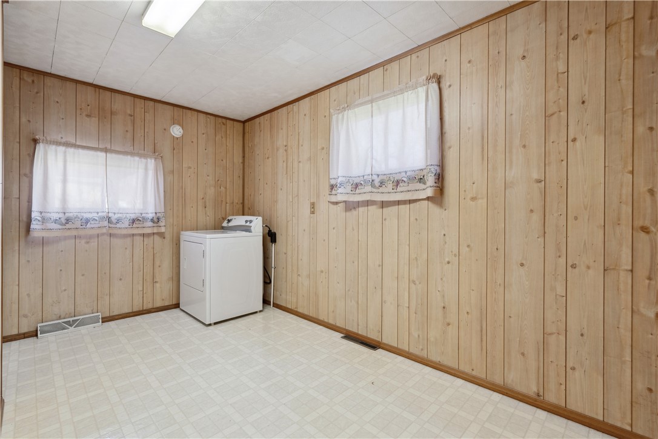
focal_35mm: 16
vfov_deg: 73.7
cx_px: 329
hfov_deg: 96.7
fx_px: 292
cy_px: 220
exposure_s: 1/40
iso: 125
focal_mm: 16
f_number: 3.2
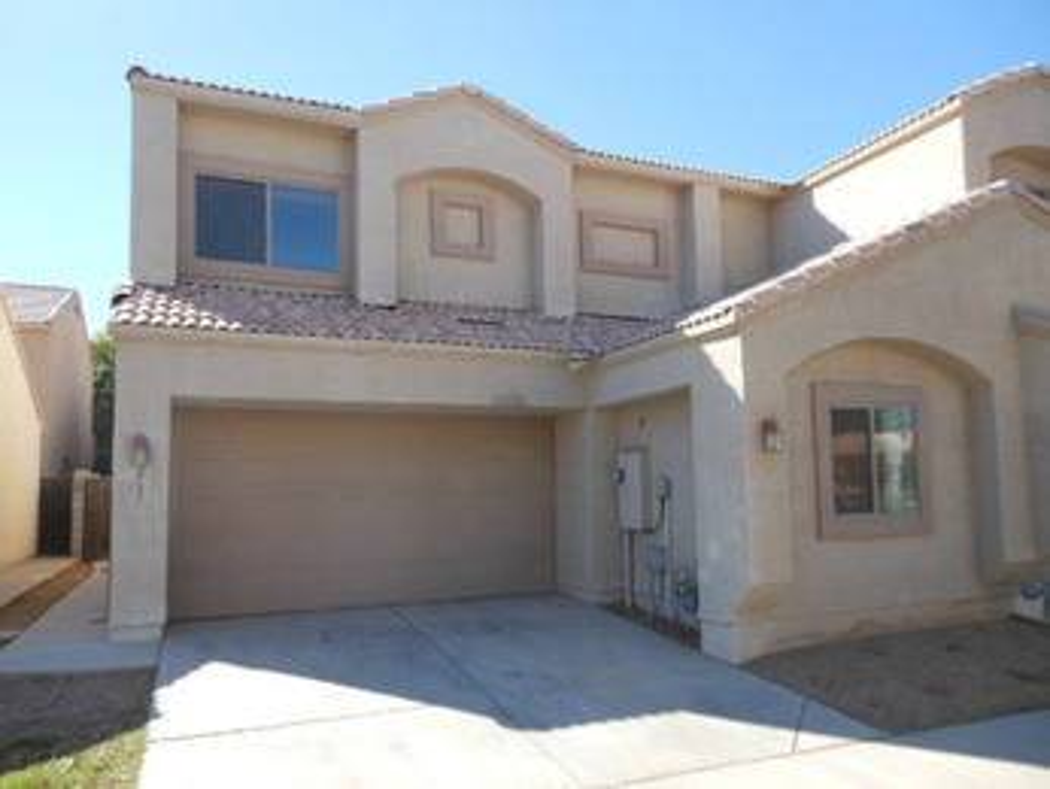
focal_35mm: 25
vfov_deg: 54.9
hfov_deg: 69.4
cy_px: 394
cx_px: 525
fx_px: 759
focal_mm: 4.5
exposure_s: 1/400
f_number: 3.2
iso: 80
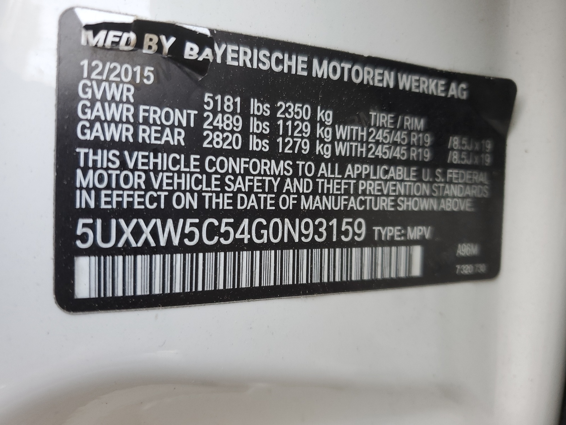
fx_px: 425
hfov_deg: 67.3
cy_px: 212
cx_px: 283
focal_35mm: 26
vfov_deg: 53.1
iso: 58
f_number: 1.5
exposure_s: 1/120
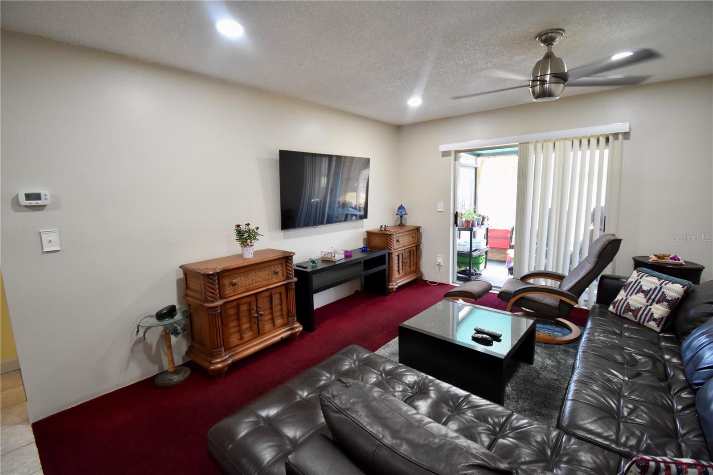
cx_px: 356
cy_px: 238
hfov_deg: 100.4
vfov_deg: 77.3
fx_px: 297
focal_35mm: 15
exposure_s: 1/60
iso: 2000
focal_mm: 10
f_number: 4.5
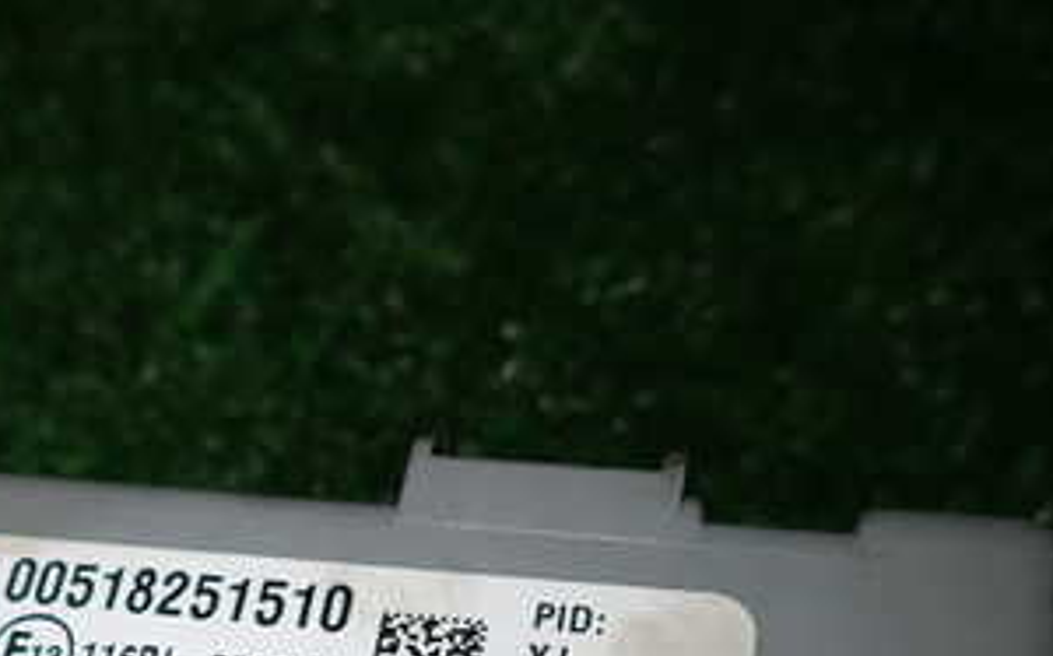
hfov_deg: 36.5
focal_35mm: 53
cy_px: 758
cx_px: 165
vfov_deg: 22.7
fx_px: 1520
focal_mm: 4.5
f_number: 5.6
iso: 200
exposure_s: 1/30
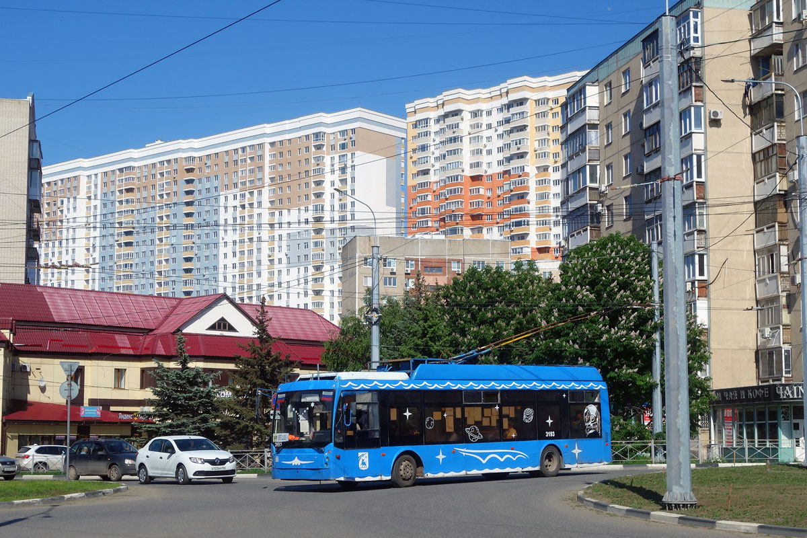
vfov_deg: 27.5
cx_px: 404
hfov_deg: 40.3
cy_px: 269
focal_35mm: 49
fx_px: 1098
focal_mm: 18.02
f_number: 7.1
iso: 125
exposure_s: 1/500
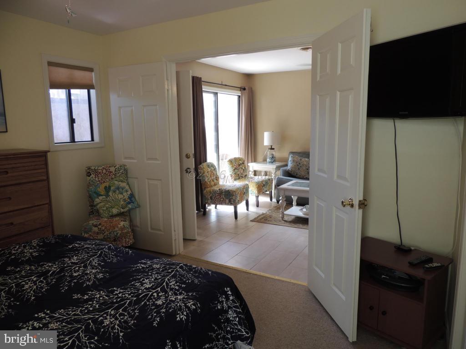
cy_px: 174
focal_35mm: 24
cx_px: 233
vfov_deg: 56.8
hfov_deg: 71.6
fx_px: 323
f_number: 3
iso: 100
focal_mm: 4.3
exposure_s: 1/40
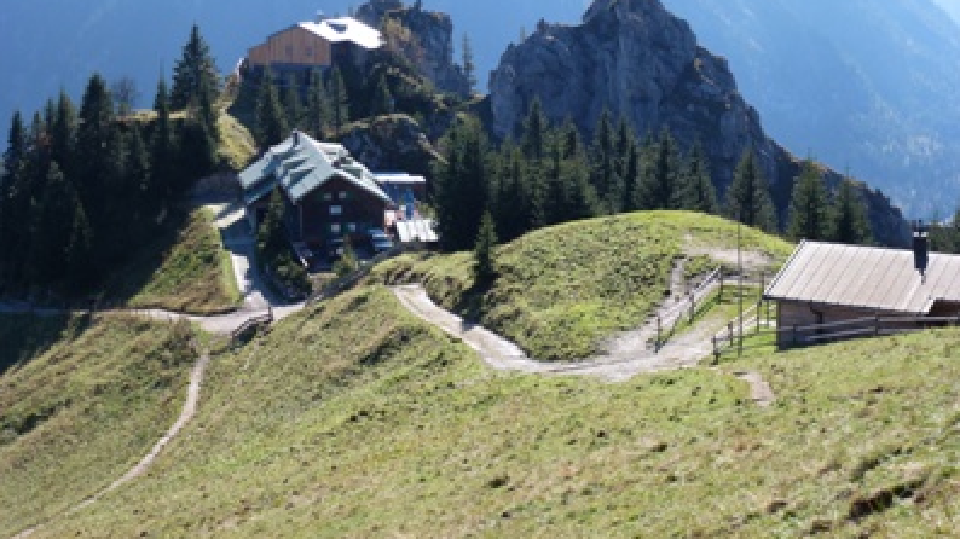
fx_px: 1705
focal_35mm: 67
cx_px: 481
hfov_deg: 31.4
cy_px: 181
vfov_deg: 17.9
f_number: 4.5
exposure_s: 1/320
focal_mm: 10.9
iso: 100
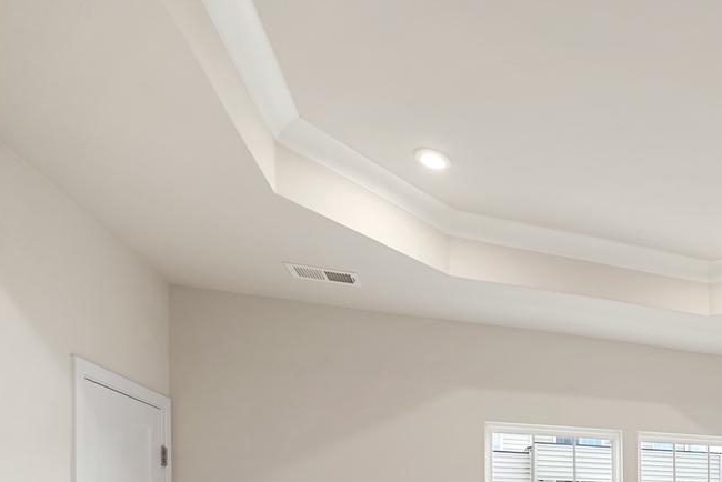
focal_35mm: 31
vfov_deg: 36.0
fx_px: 622
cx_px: 788
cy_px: 531
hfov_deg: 45.7
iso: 100
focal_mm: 14
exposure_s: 1/15
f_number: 4
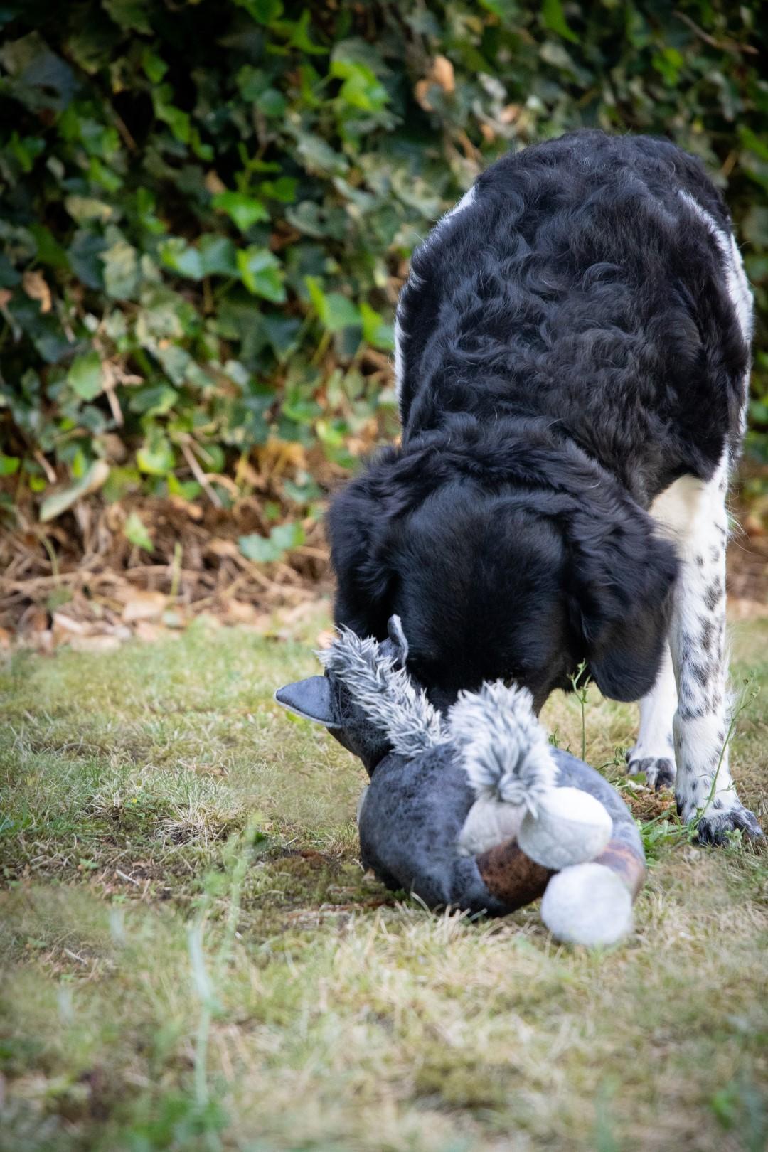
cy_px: 576
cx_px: 384
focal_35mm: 105
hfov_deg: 13.0
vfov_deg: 19.5
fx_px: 3360
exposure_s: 1/500
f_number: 5
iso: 3200
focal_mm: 70
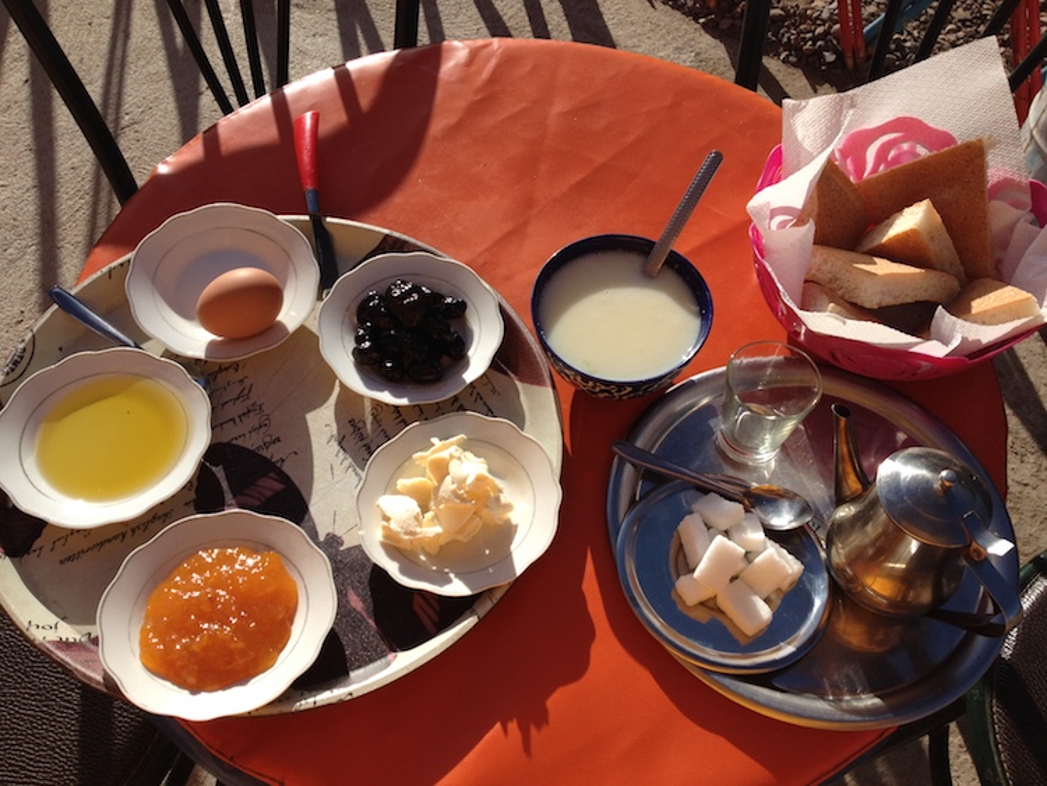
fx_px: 1059
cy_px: 393
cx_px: 524
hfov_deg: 52.6
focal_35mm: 35
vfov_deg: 40.7
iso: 50
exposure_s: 1/1783
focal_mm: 4.28
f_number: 2.4
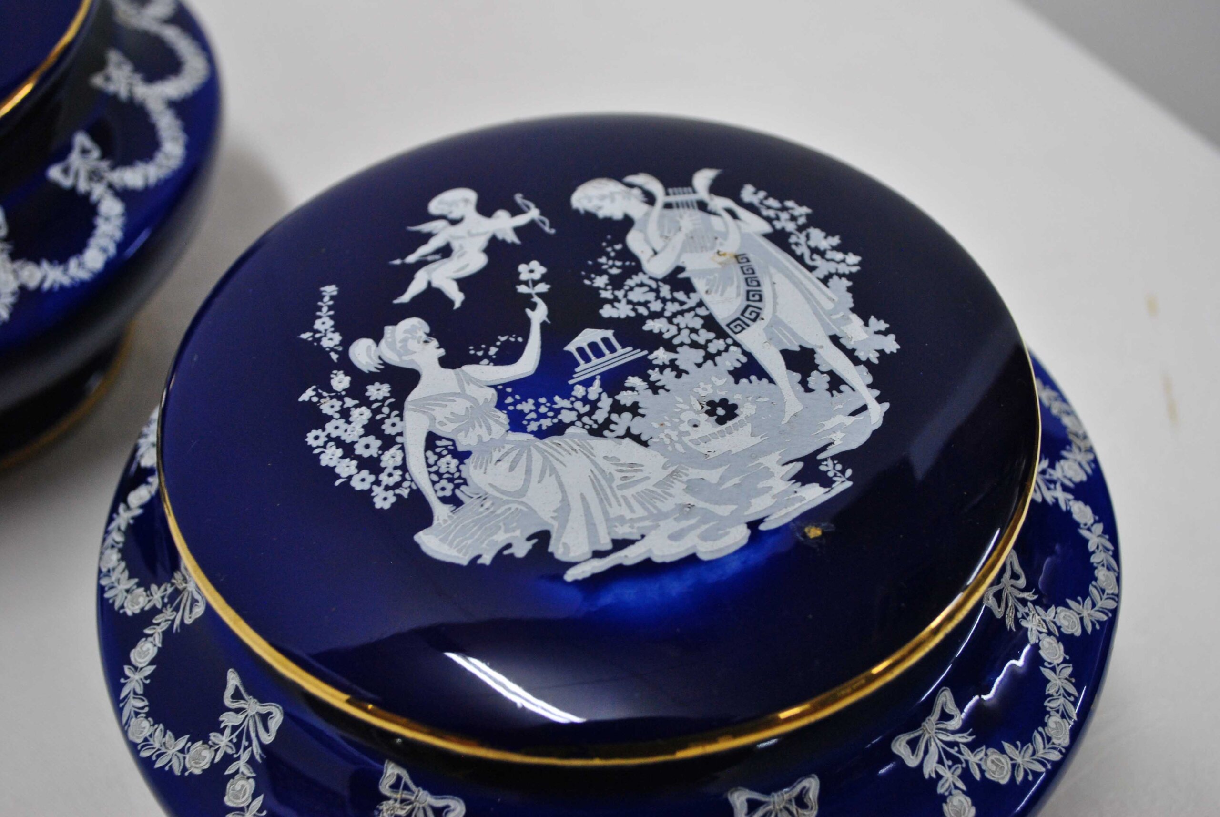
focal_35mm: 45
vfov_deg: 29.9
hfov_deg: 43.6
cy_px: 408
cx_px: 610
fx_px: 1527
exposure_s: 1/25
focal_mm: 30
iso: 400
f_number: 4.5
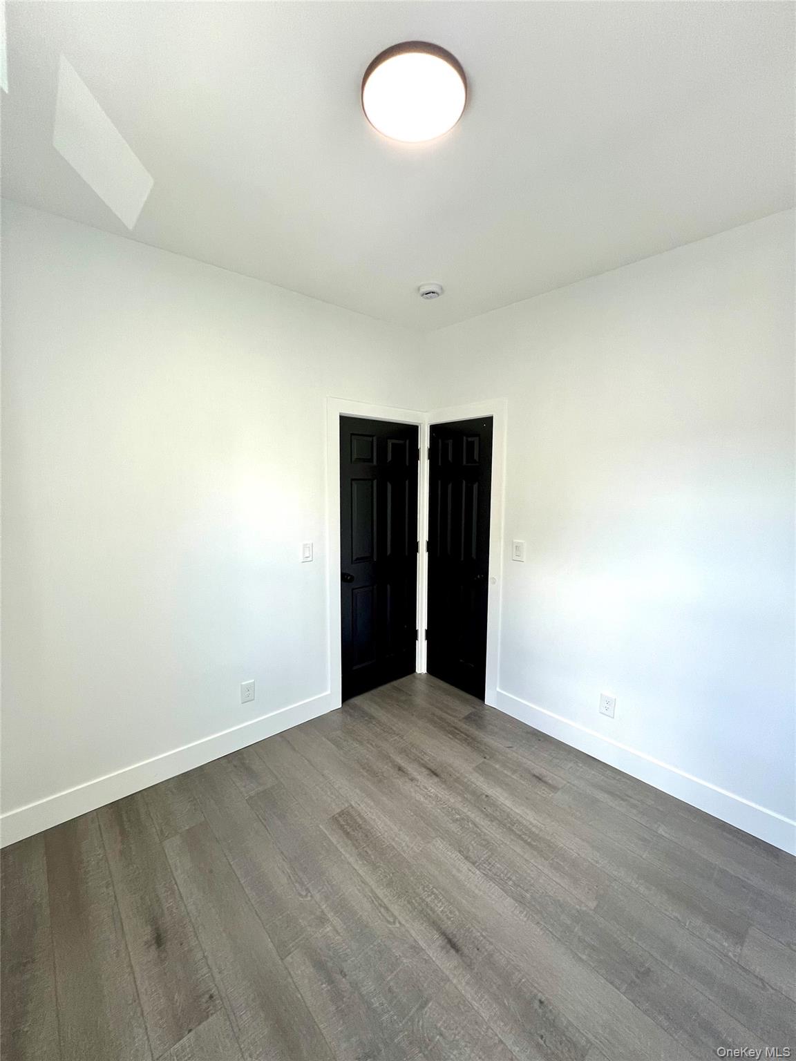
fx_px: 399
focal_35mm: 13
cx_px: 398
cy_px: 530
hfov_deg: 89.9
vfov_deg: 106.2
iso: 160
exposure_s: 1/120
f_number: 1.8
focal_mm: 1.57
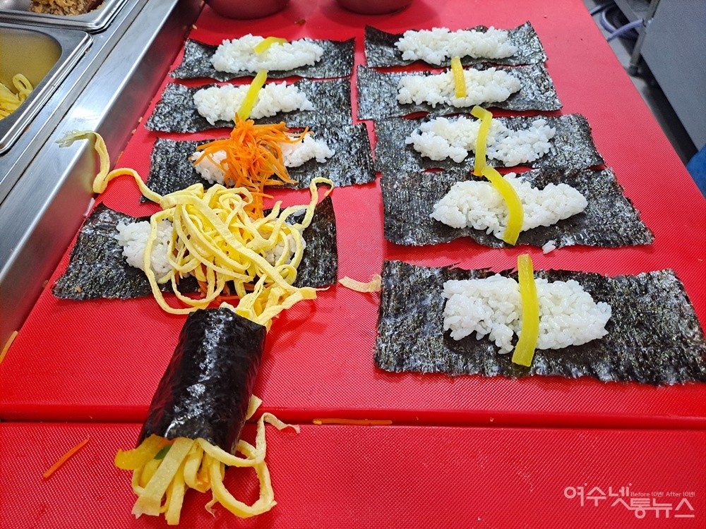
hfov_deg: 71.6
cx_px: 353
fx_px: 489
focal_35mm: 24
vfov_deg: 56.8
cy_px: 264
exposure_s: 1/60
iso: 320
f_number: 1.8
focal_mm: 5.23
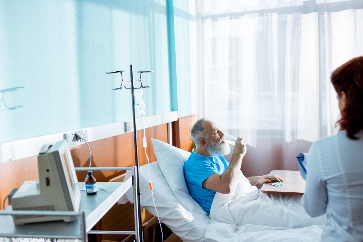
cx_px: 182
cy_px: 121
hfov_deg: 54.4
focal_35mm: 35
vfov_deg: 37.9
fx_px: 353
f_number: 2.5
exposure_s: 1/100
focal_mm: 35
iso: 500
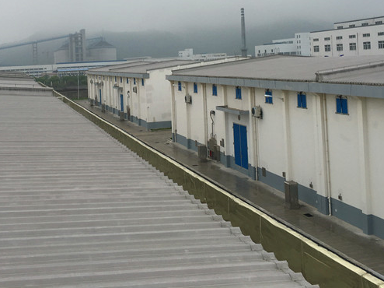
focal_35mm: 47
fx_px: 521
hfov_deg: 40.3
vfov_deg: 30.1
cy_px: 55
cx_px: 152
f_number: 2.2
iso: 25
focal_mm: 4.15
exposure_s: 1/400
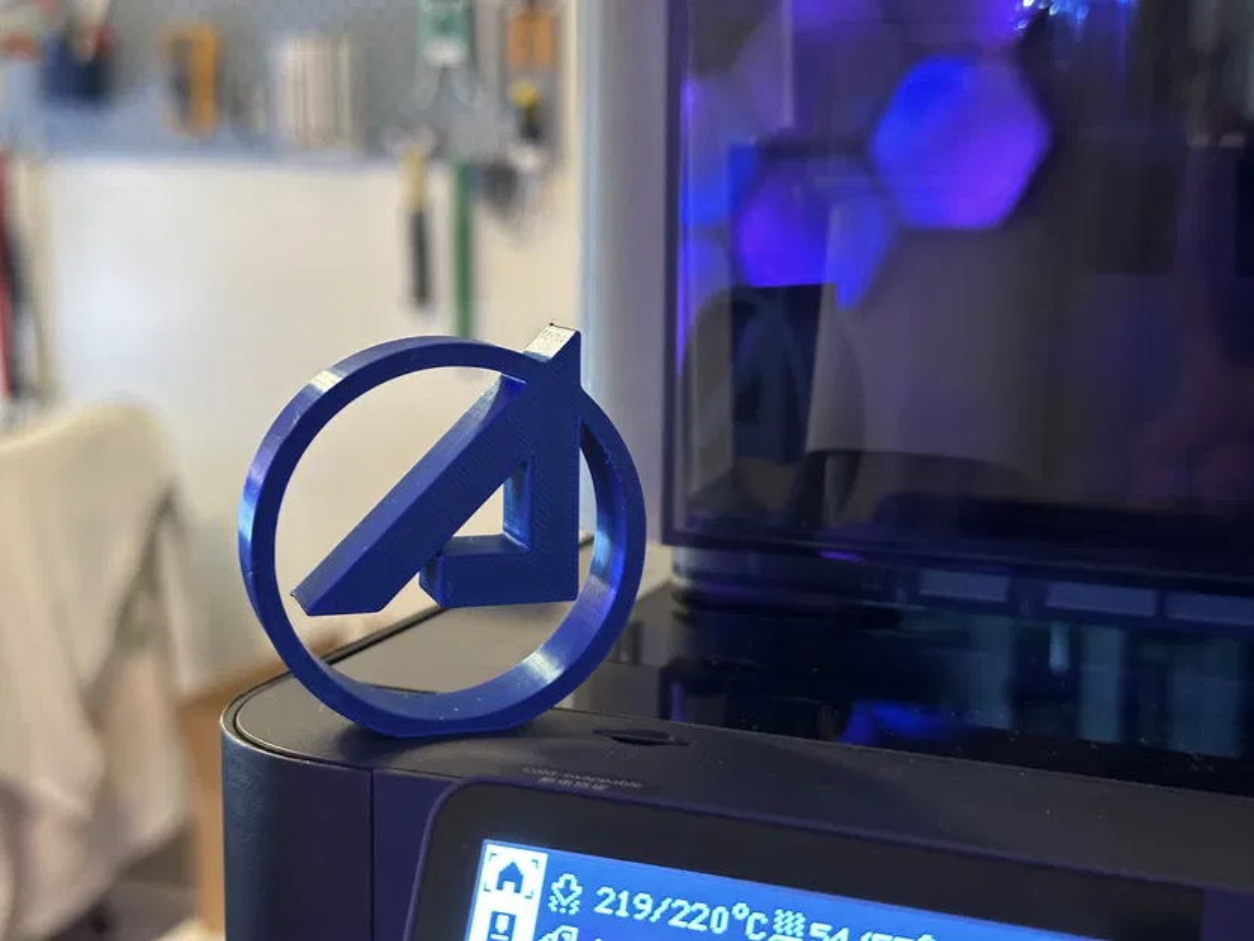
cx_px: 627
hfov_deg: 39.7
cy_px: 470
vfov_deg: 30.3
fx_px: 1739
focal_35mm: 48
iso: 640
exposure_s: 1/24
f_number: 1.78
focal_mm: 6.86
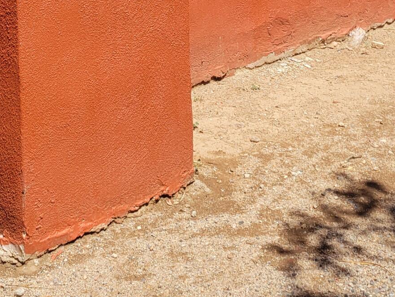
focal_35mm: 89
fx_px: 1016
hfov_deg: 21.6
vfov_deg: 15.1
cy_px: -173
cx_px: 47
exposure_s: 1/2145
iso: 40
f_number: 1.8
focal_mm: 5.4
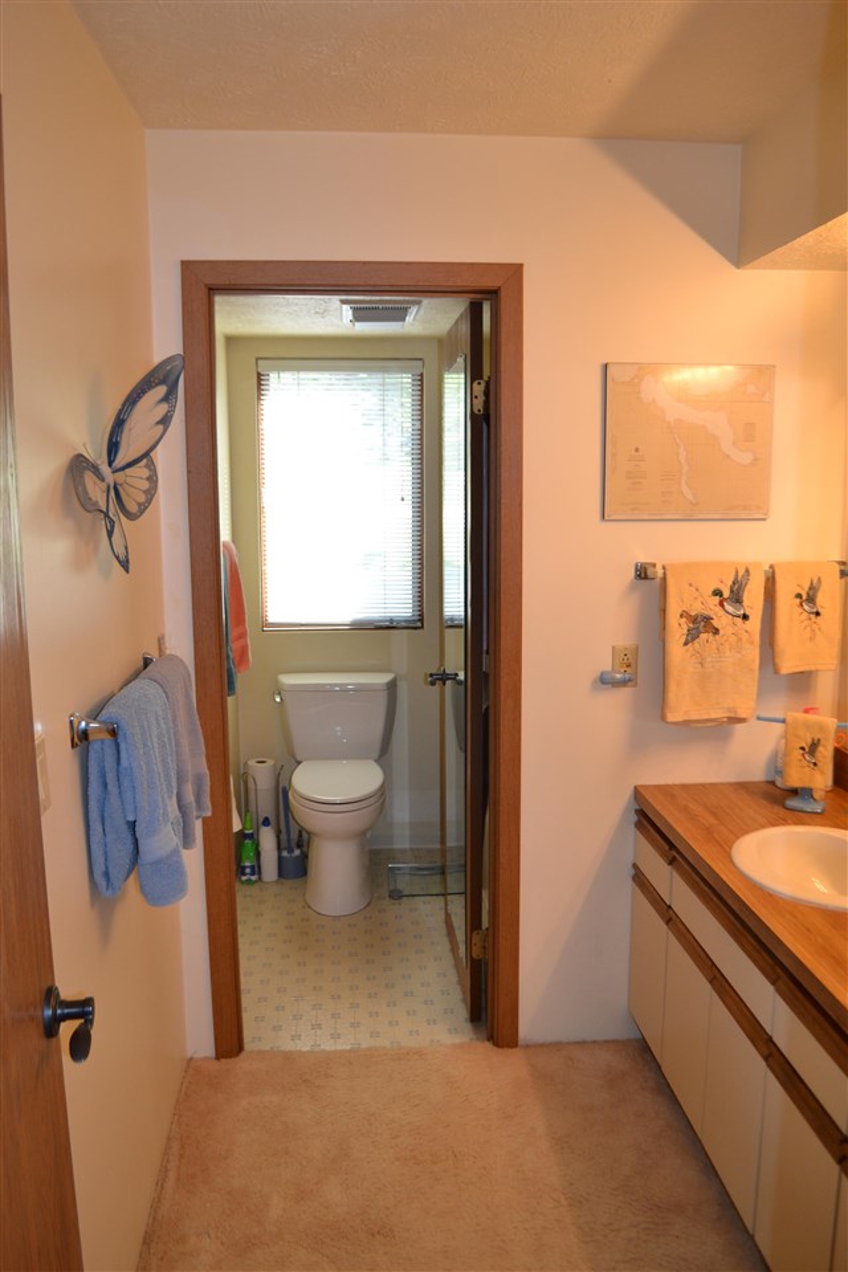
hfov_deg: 47.9
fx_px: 954
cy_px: 636
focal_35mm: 27
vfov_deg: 67.4
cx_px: 424
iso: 400
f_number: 4
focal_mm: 18
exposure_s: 1/80
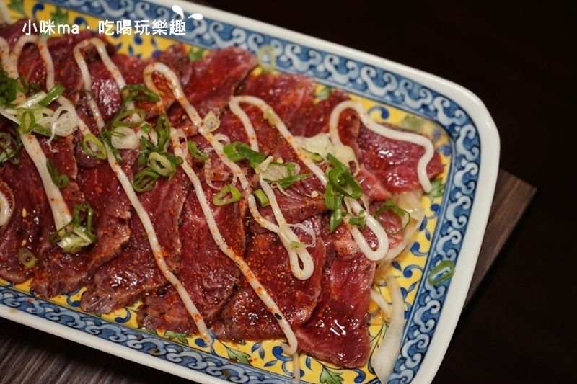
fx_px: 1026
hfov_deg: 31.4
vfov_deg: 21.2
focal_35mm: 64
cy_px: 192
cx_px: 288
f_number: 5.6
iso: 3200
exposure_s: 1/80
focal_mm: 64
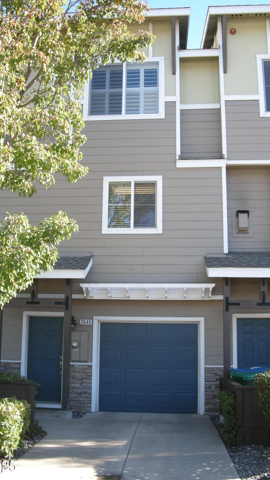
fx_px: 522
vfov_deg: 49.4
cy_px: 244
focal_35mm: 41
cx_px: 111
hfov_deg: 29.0
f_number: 2.8
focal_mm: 7.9
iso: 64
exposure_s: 1/126
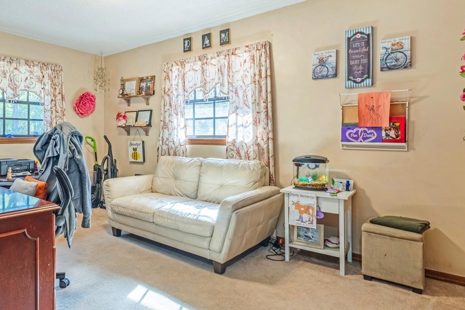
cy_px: 132
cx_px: 177
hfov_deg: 75.6
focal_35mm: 23
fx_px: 293
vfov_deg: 55.5
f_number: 9
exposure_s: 1/200
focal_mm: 11
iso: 250
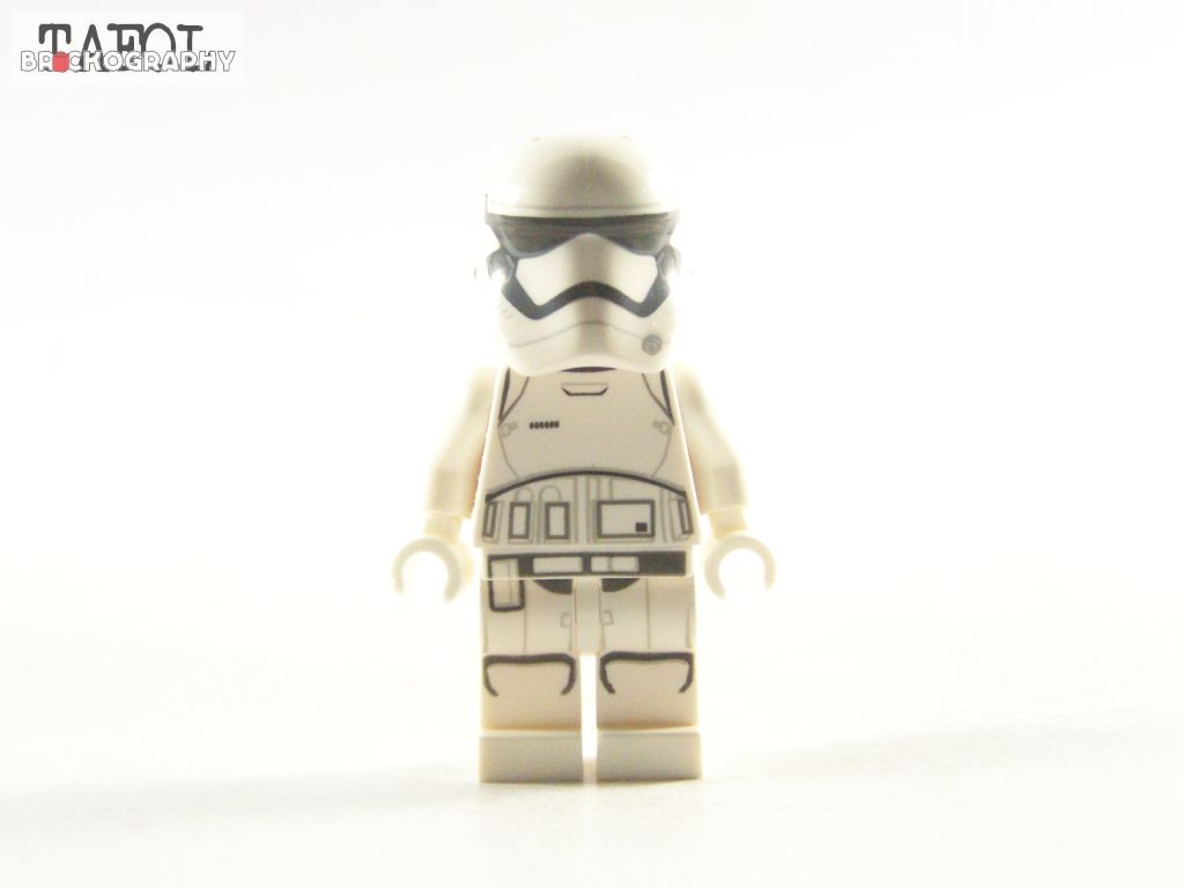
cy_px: 444
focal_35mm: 67
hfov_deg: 29.0
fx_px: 2292
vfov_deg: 21.9
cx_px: 592
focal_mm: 11.1
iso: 400
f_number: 3.2
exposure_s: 1/60
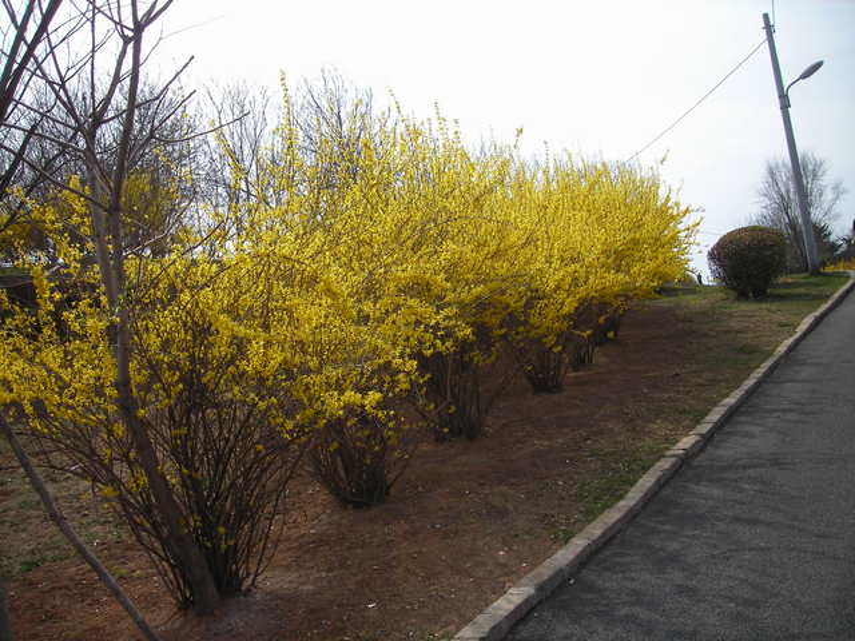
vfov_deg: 37.7
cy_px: 320
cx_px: 428
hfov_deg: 49.0
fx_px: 939
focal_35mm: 38
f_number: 3.2
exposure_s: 1/458
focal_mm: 6.3
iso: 50
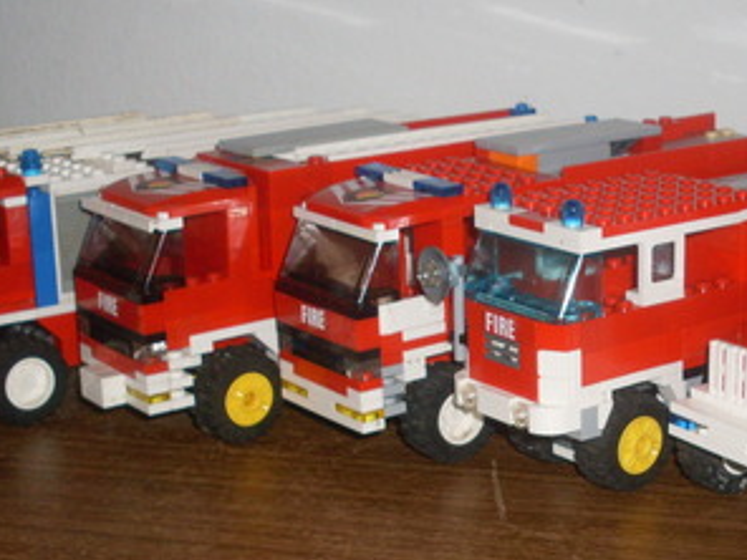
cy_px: 441
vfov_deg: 19.0
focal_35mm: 77
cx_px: 585
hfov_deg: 25.0
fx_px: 1662
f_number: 2.8
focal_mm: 6.3
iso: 100
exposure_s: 1/45
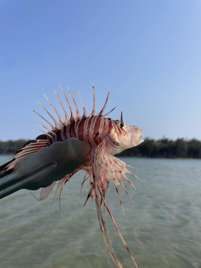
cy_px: 134
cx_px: 100
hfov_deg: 53.1
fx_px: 201
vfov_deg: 67.3
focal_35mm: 26
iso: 32
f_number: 1.6
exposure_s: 1/3861
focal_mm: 4.2
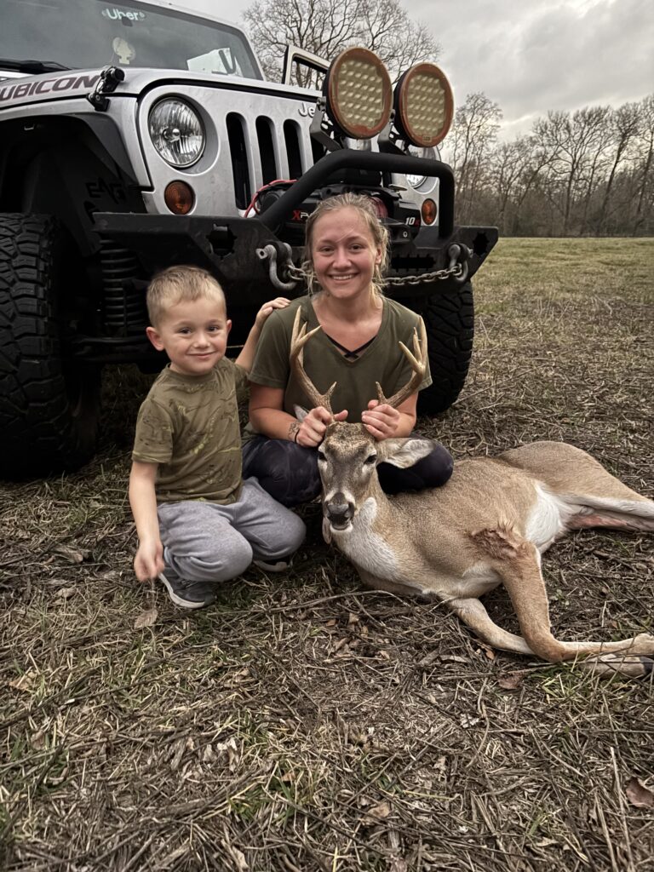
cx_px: 327
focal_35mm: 26
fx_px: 655
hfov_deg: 53.1
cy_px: 436
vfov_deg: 67.3
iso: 1000
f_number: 1.6
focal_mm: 5.96
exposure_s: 1/22
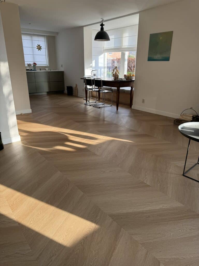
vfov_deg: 71.6
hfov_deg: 56.8
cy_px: 133
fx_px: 184
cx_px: 100
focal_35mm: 24
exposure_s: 1/134
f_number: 1.78
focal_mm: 6.76
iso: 64
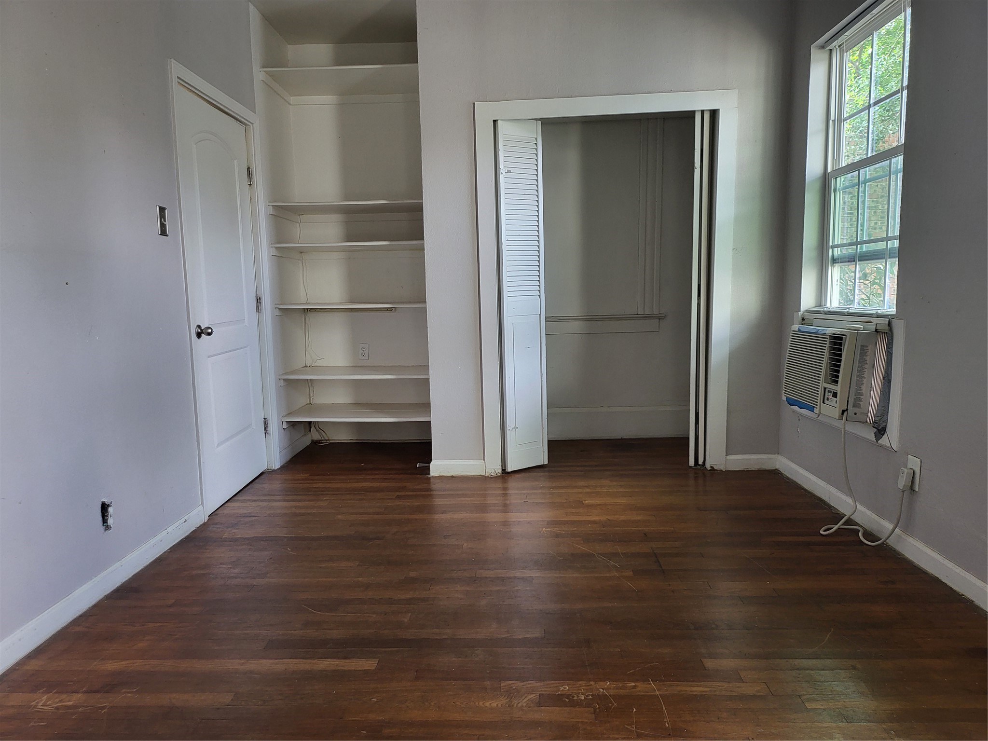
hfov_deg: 71.6
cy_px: 370
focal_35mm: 24
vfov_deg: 56.8
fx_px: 685
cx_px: 494
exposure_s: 1/60
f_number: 1.8
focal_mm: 5
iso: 250
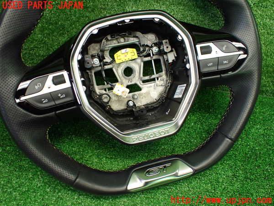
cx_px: 137
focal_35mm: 30
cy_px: 103
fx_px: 237
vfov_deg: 46.8
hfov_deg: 60.0
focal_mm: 5.4
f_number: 2.3
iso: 640
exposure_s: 1/125
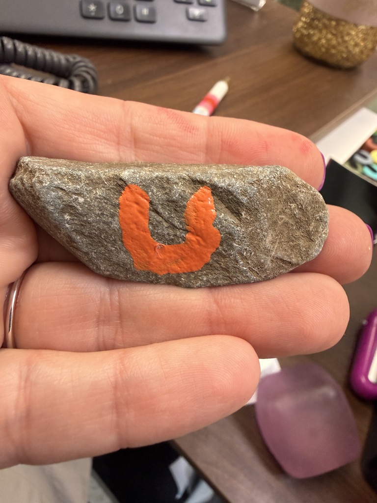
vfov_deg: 71.6
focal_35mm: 24
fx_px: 349
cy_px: 252
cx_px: 188
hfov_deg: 56.8
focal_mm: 2.22
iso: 250
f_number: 2.2
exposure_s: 1/120
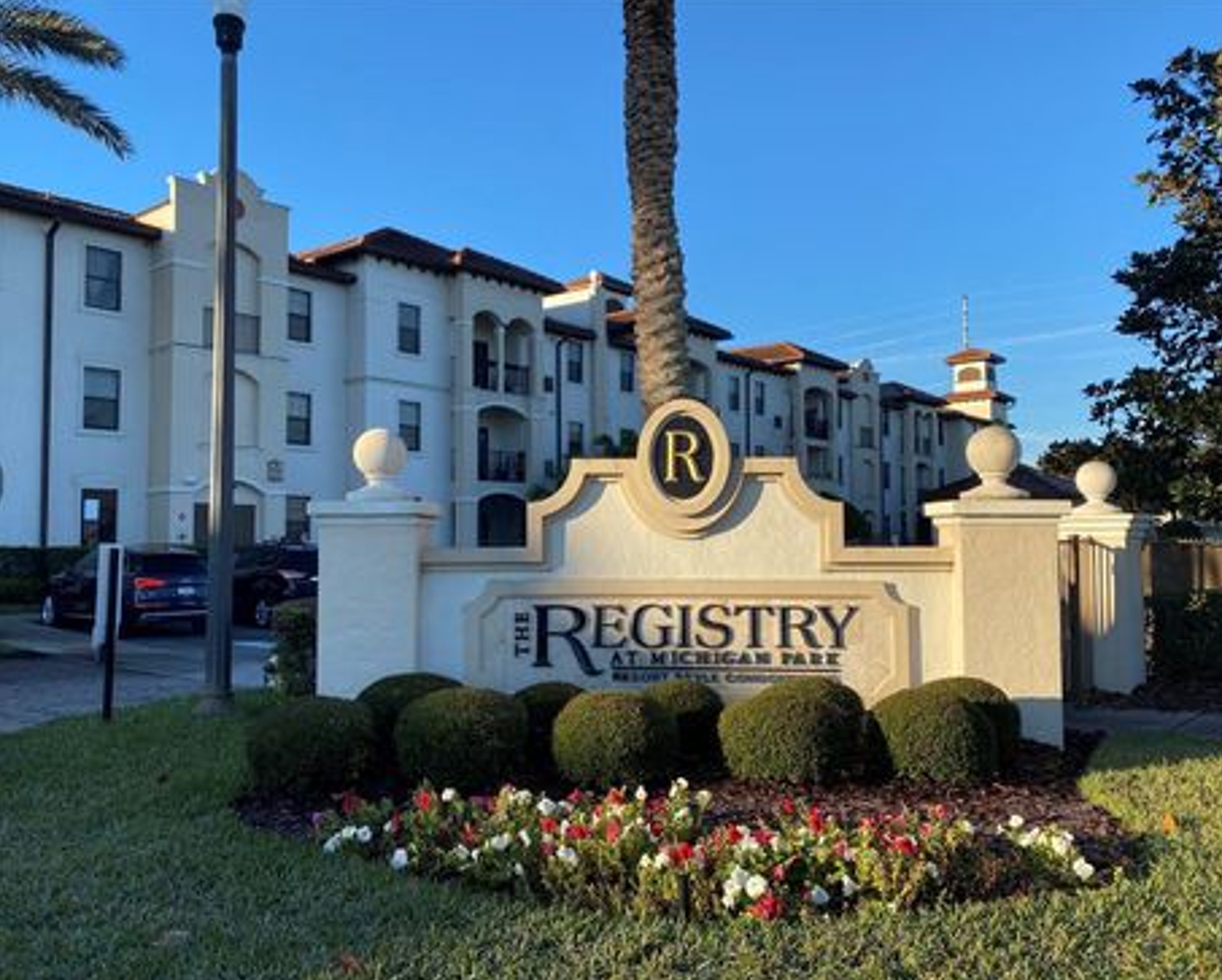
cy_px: 498
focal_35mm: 28
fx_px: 1013
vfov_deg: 51.6
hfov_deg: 62.2
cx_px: 629
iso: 32
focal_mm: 4.25
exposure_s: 1/1346
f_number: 1.8
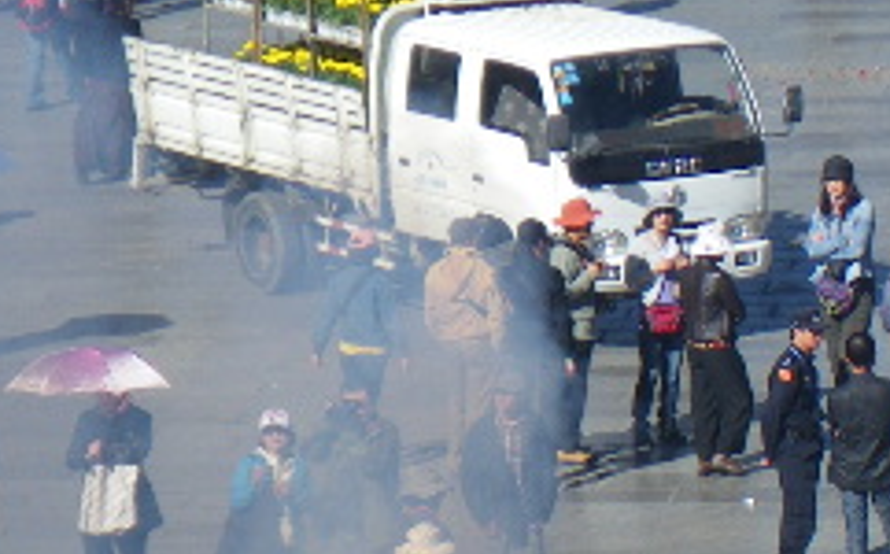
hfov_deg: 5.2
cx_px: 513
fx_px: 9812
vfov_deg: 3.2
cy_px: 639
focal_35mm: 405
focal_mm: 20.6
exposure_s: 1/250
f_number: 5.2
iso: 50
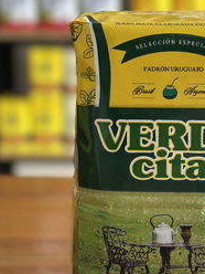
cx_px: 171
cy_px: 61
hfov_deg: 14.3
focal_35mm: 103
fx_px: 813
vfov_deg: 18.9
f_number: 1.78
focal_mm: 6.86
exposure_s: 1/128
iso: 64
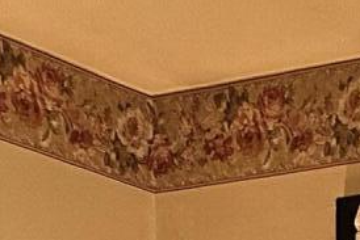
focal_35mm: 182
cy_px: 981
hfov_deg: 10.3
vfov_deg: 6.2
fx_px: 1821
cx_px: 757
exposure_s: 1/60
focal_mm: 6.86
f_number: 1.78
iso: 160
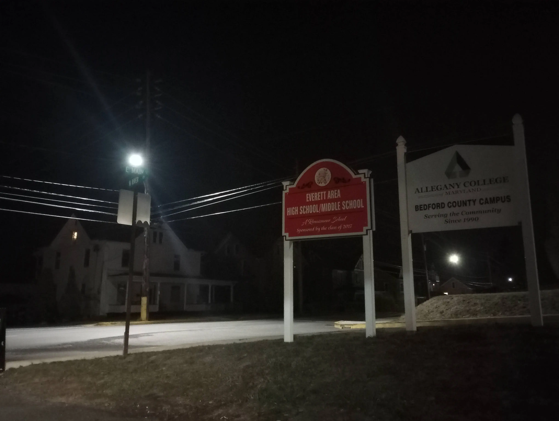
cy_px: 210
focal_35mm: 28
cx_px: 280
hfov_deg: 63.4
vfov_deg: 49.9
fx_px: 453
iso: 15600
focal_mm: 4.27
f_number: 1.8
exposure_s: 1/10
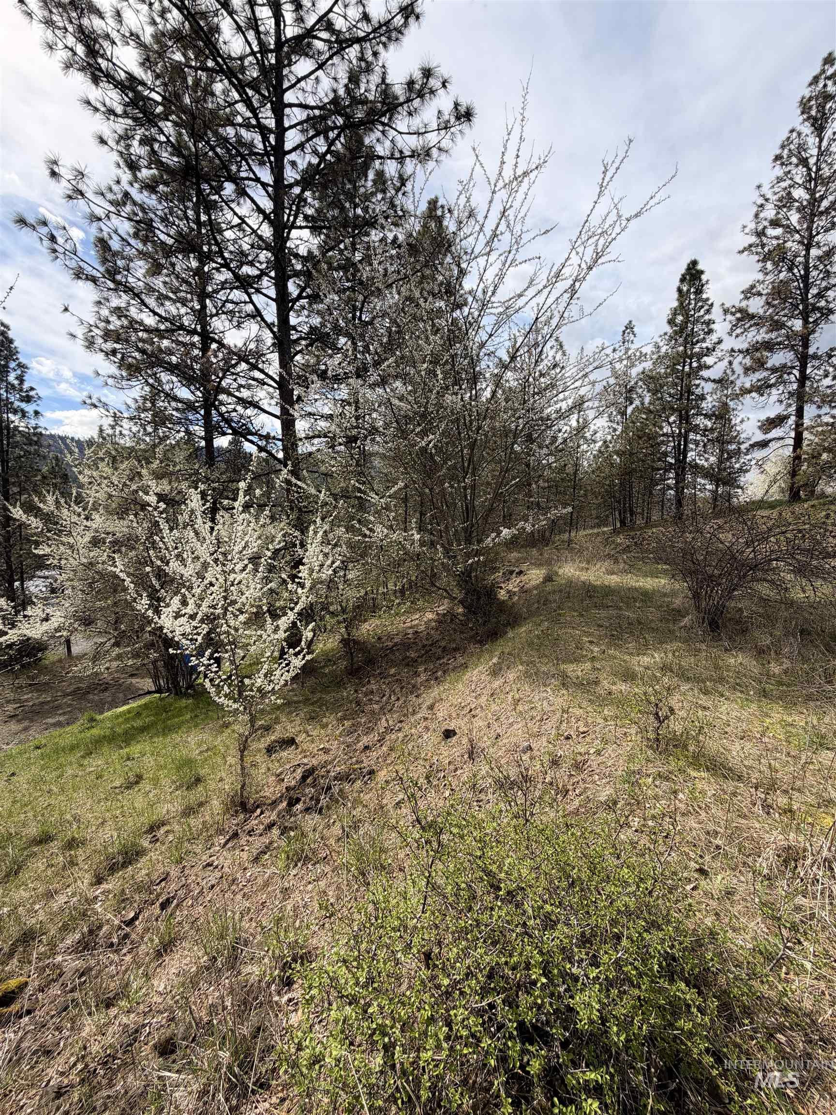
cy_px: 558
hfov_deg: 85.7
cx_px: 418
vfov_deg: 102.1
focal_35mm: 14
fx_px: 451
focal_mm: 2.22
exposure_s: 1/770
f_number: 2.2
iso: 25
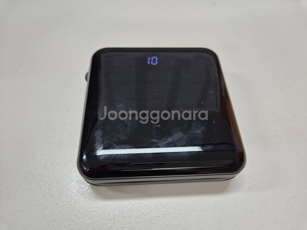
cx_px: 154
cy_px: 115
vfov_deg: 58.9
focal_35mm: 23
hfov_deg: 73.9
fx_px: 204
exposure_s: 1/120
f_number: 1.8
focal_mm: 5.4
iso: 250
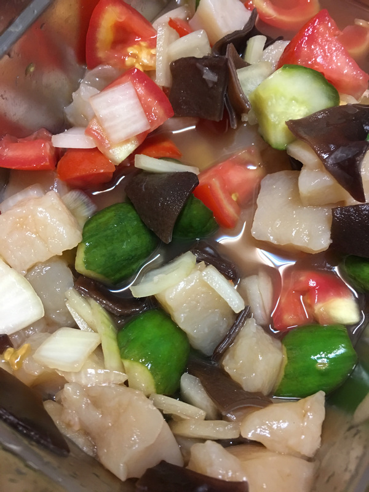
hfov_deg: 48.2
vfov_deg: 61.7
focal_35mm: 29
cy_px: 246
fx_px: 412
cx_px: 184
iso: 100
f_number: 2.2
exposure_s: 1/10
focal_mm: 4.15
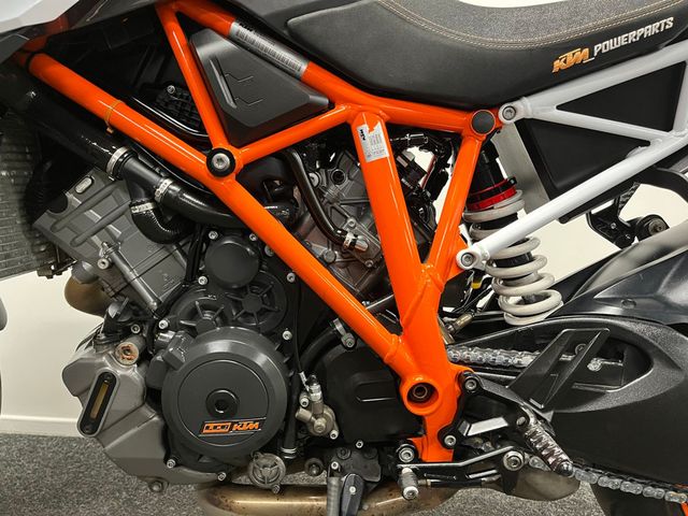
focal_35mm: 26
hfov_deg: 67.3
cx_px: 344
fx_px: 517
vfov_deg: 53.1
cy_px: 258
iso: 400
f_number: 1.6
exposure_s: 1/33
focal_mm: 5.1
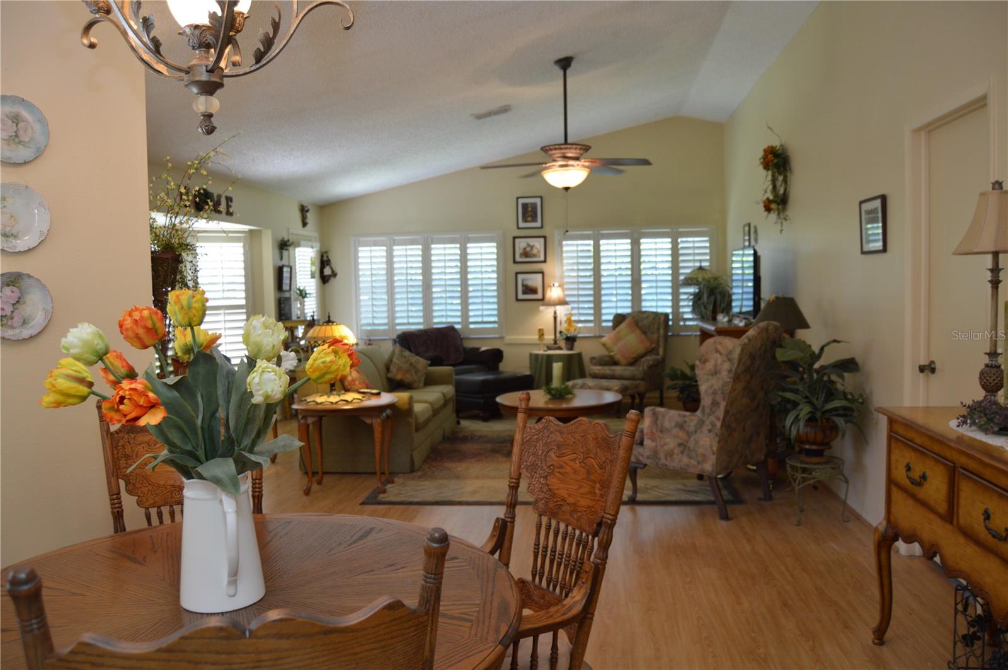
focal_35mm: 27
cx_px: 504
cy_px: 335
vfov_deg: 47.8
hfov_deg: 67.4
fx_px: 755
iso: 400
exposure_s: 1/60
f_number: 4
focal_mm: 18
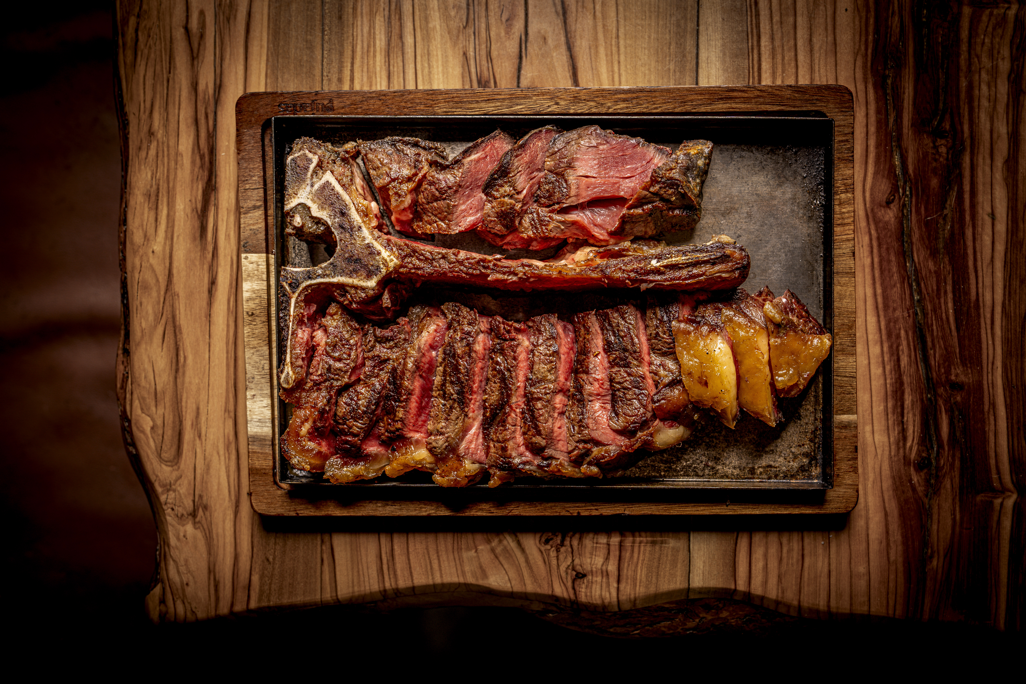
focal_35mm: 35
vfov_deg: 37.9
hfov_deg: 54.4
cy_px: 342
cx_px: 513
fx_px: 997
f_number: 5
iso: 100
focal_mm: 35
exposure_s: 1/400
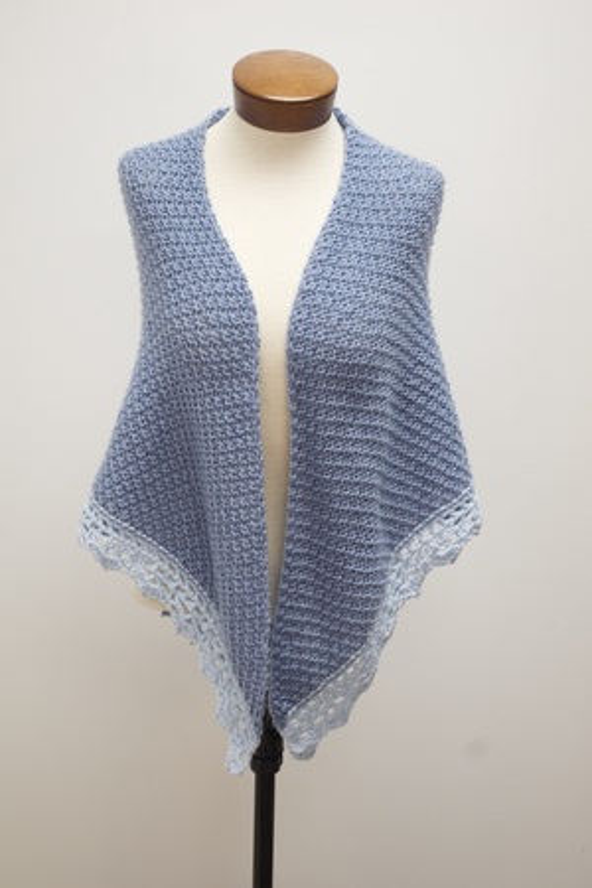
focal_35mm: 63
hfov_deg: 21.6
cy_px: 444
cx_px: 296
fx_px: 1554
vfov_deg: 31.9
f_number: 5.6
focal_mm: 42
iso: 1600
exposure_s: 1/100
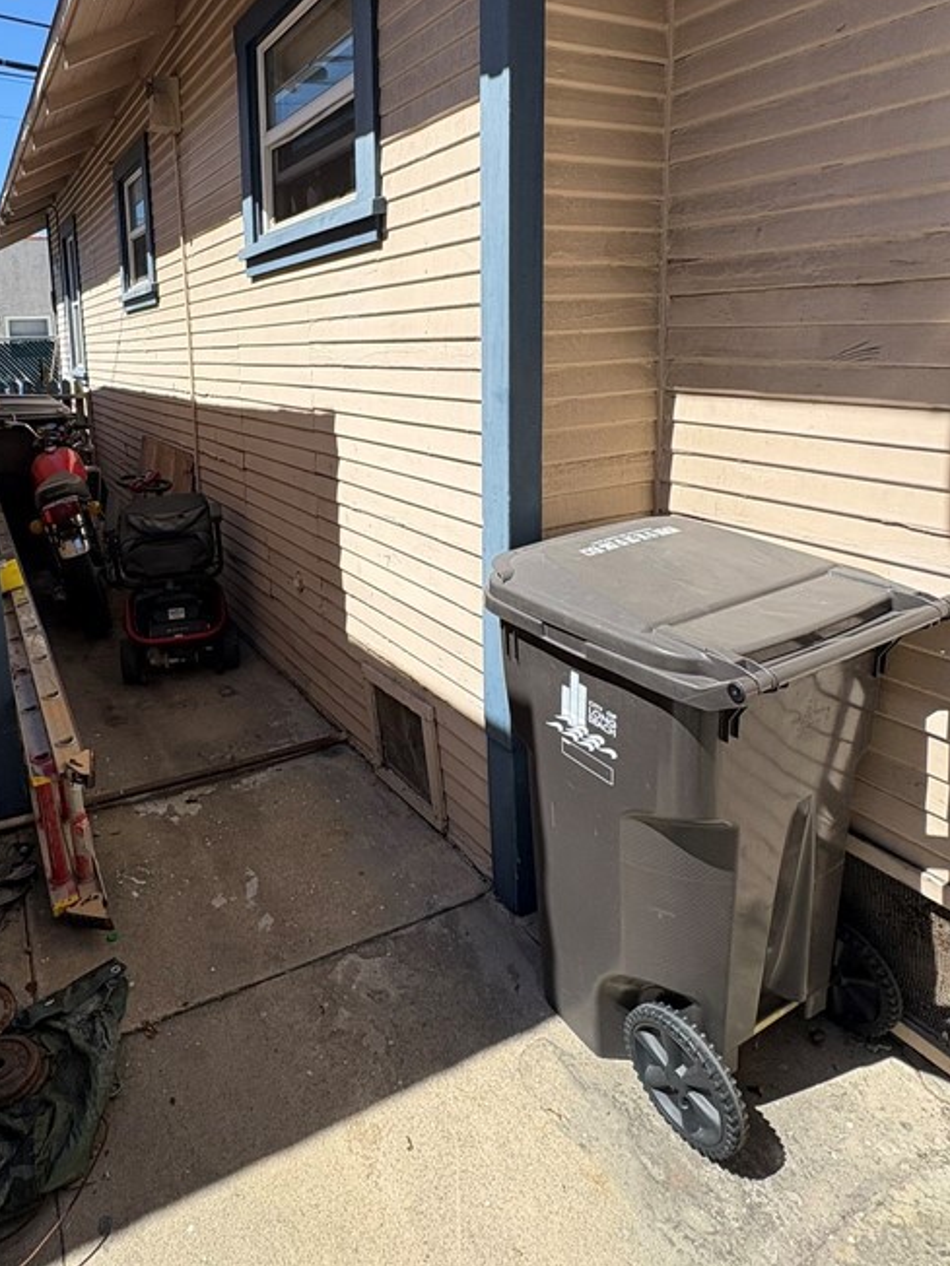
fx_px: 805
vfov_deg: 74.8
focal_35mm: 22
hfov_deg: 59.3
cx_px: 299
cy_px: 460
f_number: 2.2
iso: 50
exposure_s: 1/2146
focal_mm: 2.22
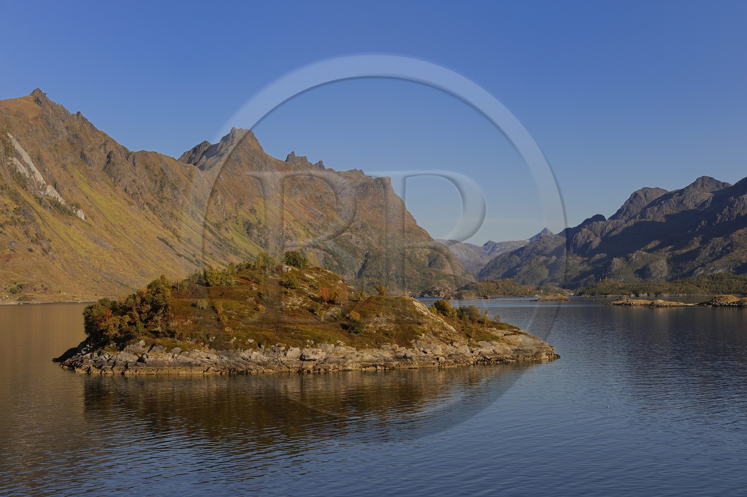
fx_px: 1244
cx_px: 374
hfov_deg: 33.4
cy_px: 248
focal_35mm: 60
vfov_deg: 22.6
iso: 200
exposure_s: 1/160
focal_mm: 60
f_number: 14
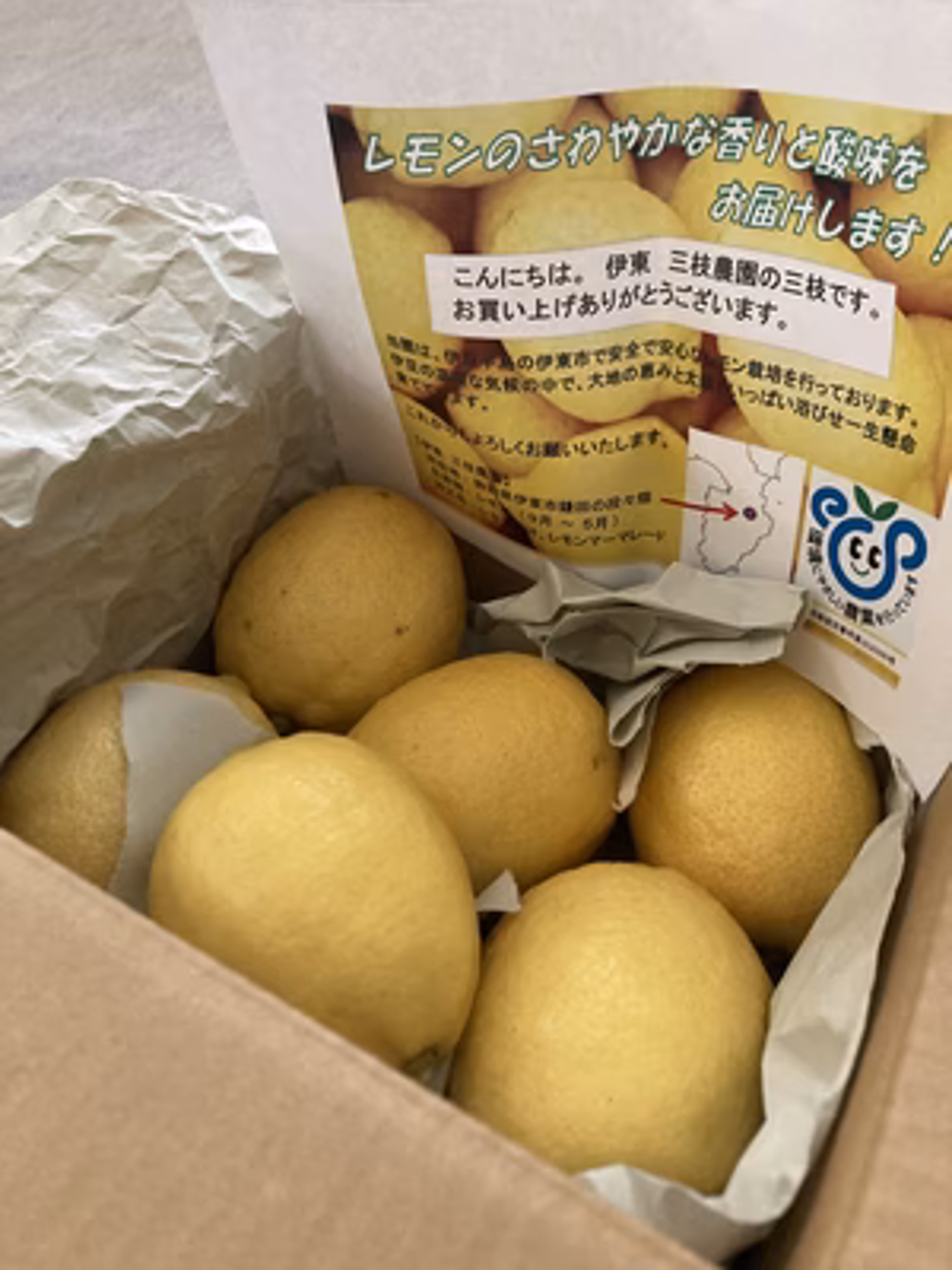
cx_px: 476
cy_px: 635
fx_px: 1027
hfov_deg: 49.7
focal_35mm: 28
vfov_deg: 63.4
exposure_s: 1/40
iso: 400
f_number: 1.8
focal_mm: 3.99
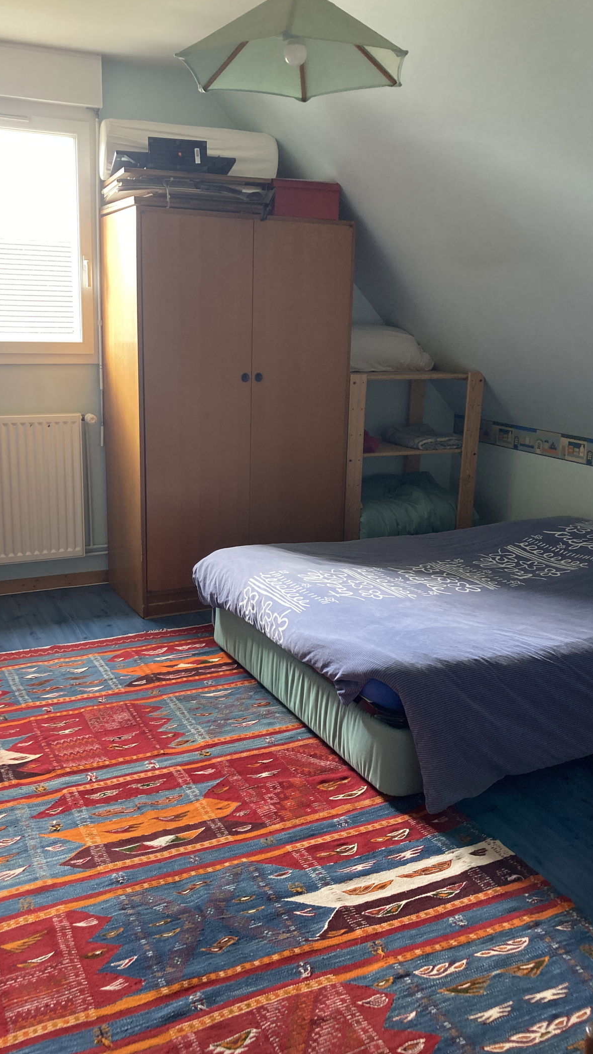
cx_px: 254
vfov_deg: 62.6
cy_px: 525
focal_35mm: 31
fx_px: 866
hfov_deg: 37.7
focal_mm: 3.99
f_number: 1.8
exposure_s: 1/60
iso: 200
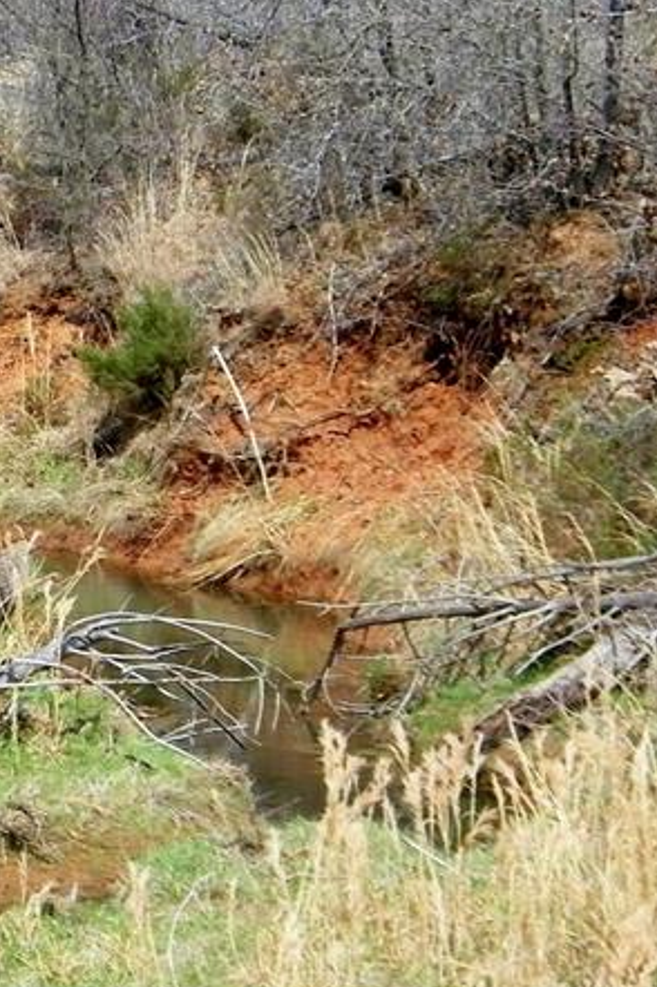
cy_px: 592
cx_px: -328
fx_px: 5620
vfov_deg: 10.0
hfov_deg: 6.6
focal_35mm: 205
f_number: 9
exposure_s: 1/250
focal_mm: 15.1
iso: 100
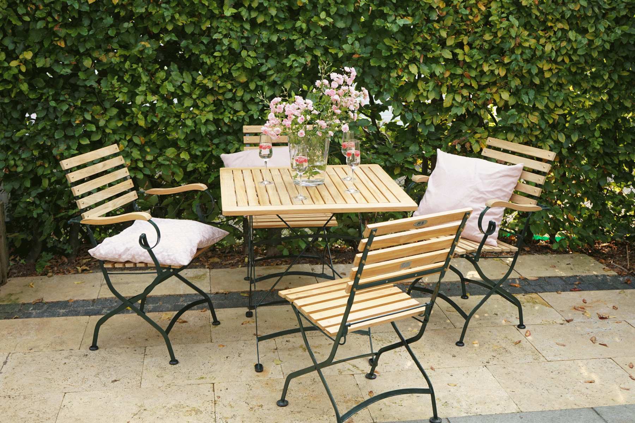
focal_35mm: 41
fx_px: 723
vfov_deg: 32.6
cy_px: 212
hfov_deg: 47.4
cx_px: 318
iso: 320
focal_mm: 41
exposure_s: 1/250
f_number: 4.5
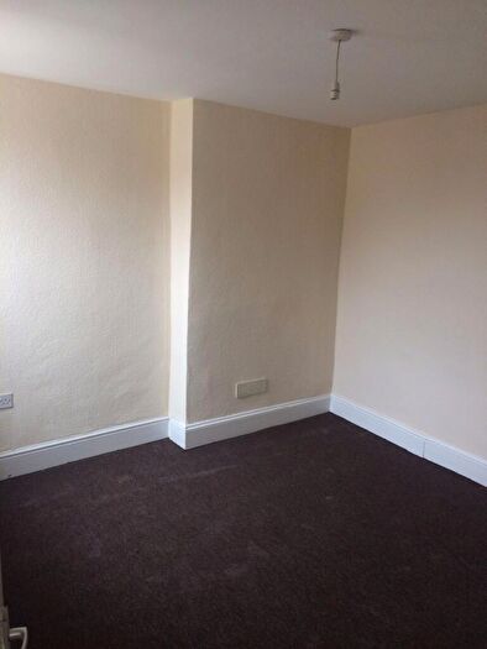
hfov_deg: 48.2
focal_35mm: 29
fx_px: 544
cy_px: 324
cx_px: 244
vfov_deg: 61.6
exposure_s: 1/33
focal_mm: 4.15
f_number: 2.2
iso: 50
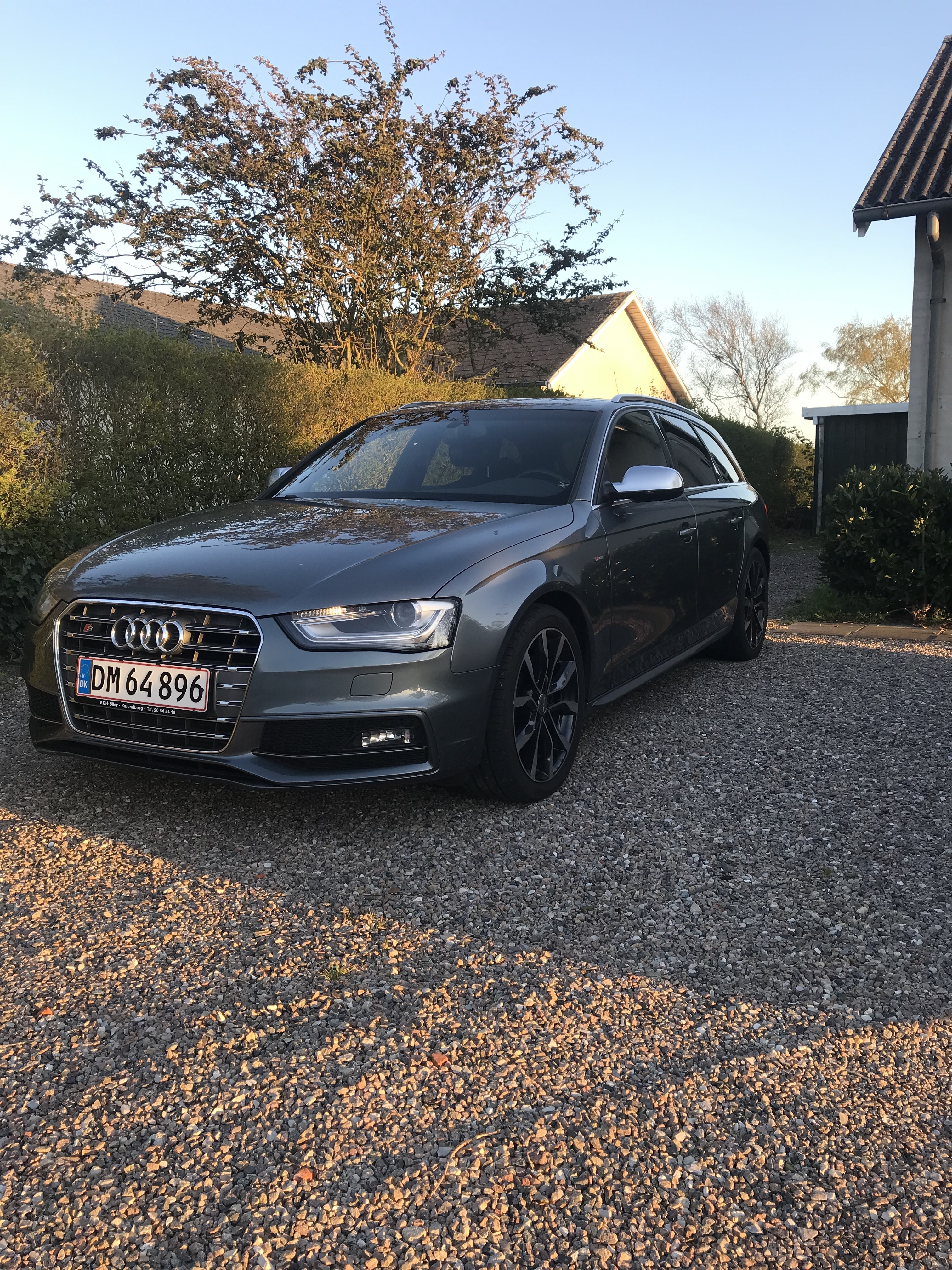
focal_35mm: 28
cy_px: 635
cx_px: 476
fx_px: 1027
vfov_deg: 63.4
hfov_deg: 49.7
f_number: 1.8
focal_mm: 3.99
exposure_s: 1/236
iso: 20
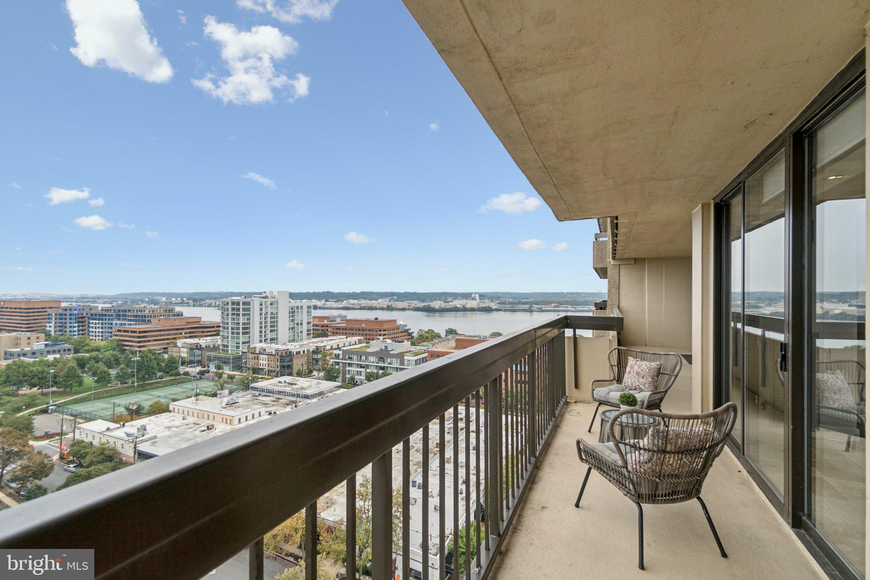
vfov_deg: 77.3
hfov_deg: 100.4
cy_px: 290
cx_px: 435
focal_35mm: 15
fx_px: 362
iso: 200
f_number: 5
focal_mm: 10
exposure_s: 1/400
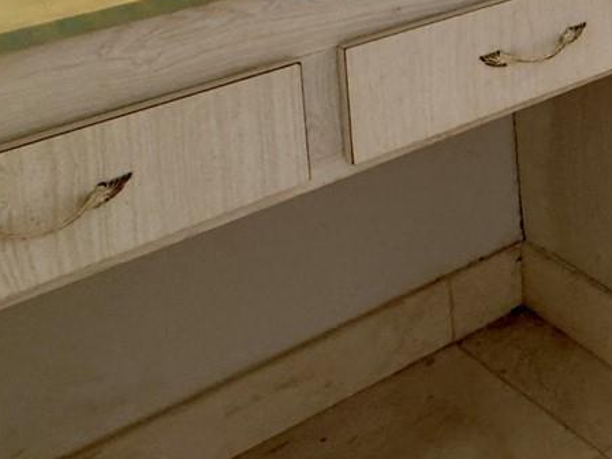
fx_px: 1131
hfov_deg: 21.9
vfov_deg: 19.1
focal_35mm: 64
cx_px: 1035
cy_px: -295
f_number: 2.2
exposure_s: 1/60
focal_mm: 2.22
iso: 200
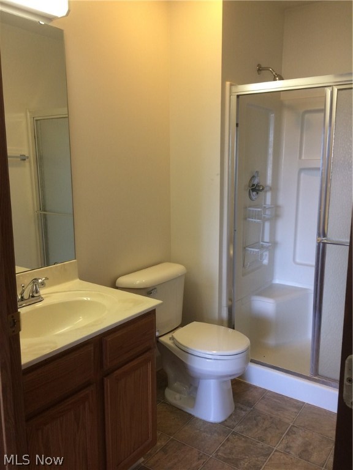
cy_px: 235
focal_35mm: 29
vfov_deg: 61.7
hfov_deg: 48.2
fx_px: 394
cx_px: 176
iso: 80
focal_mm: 4.15
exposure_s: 1/30
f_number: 2.2
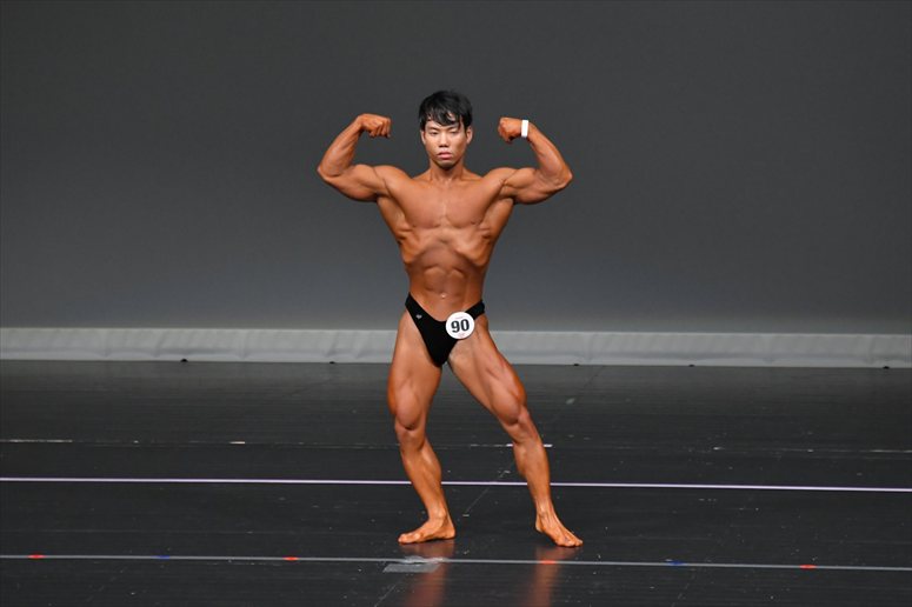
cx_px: 456
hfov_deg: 6.0
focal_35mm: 345
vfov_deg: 4.0
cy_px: 304
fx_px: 8736
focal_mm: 230
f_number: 5.6
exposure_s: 1/400
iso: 4000
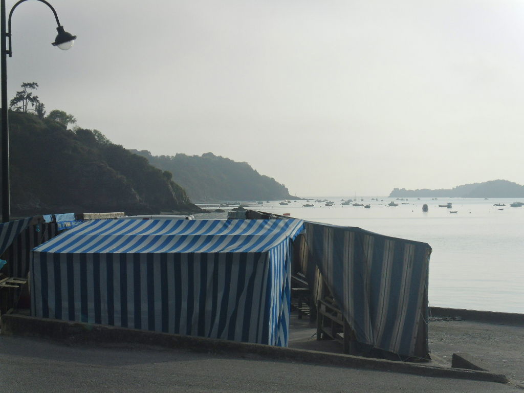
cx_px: 262
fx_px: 1120
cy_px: 196
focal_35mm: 74
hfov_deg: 26.3
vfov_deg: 19.9
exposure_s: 1/378
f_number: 9.9
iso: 80
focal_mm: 13.2
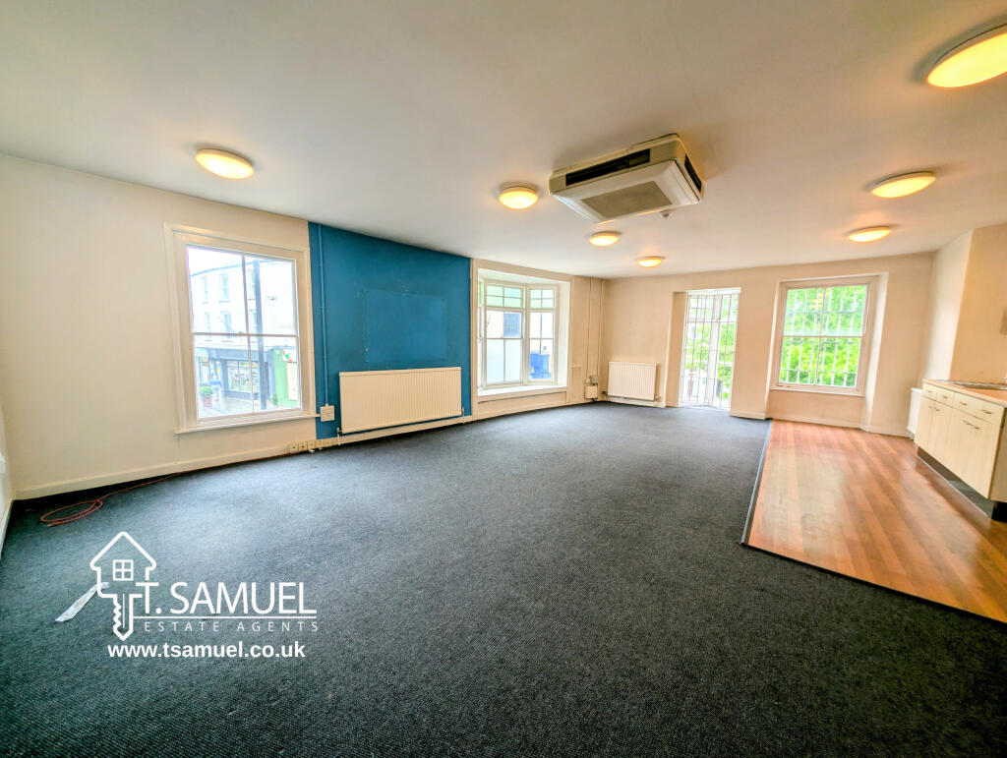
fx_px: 350
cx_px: 504
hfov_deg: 110.5
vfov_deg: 94.6
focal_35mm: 12
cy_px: 379
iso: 62
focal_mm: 2.23
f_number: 1.95
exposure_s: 1/50
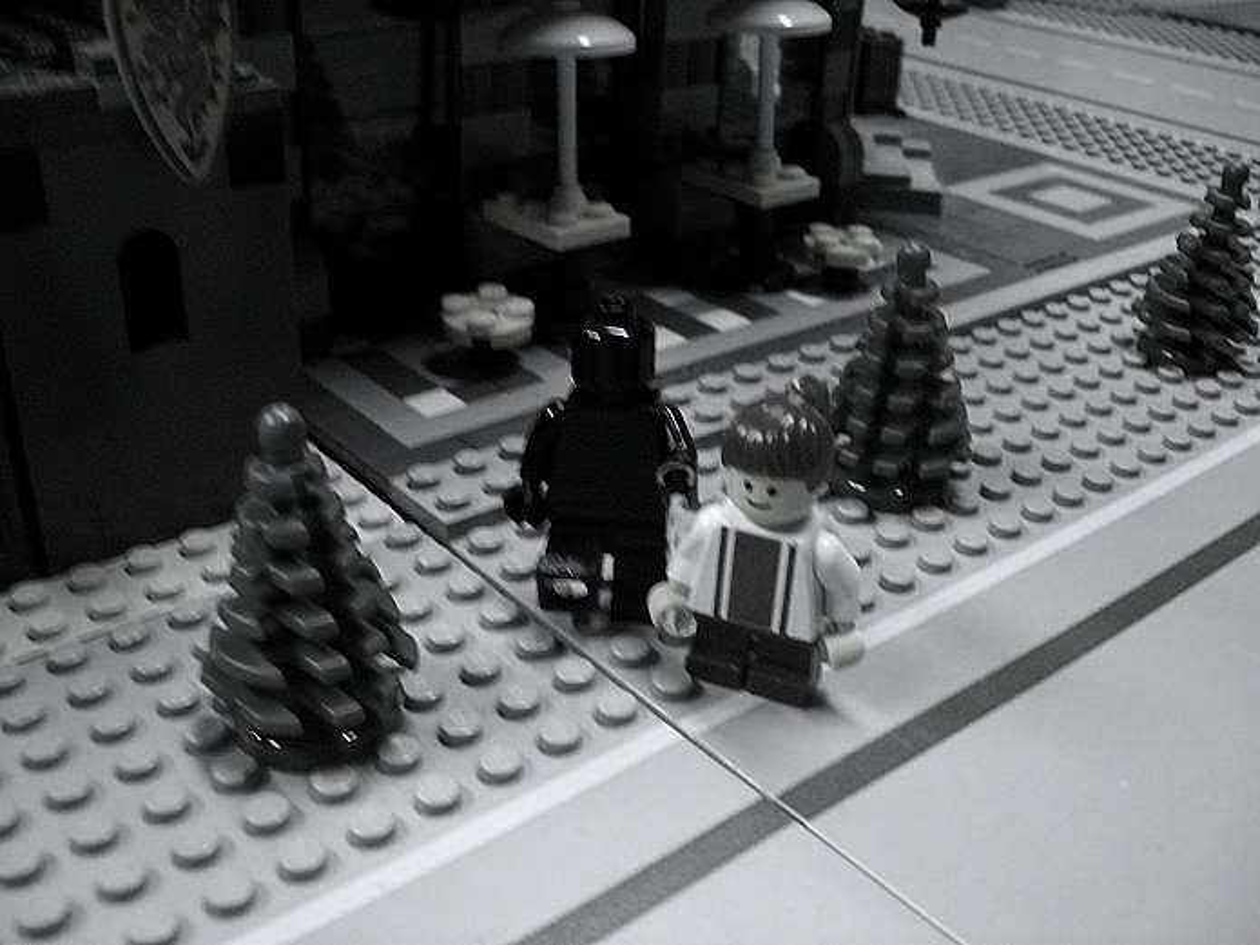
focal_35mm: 36
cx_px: 630
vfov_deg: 39.6
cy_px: 472
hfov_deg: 51.4
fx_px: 1310
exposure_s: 1/30
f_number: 2.7
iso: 160
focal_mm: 6
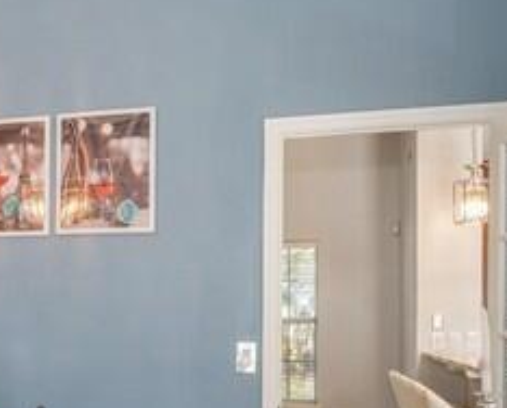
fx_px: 812
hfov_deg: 30.6
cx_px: -64
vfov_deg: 27.6
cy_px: 323
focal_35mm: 54
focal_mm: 15
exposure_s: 1/3.33
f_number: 8
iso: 200
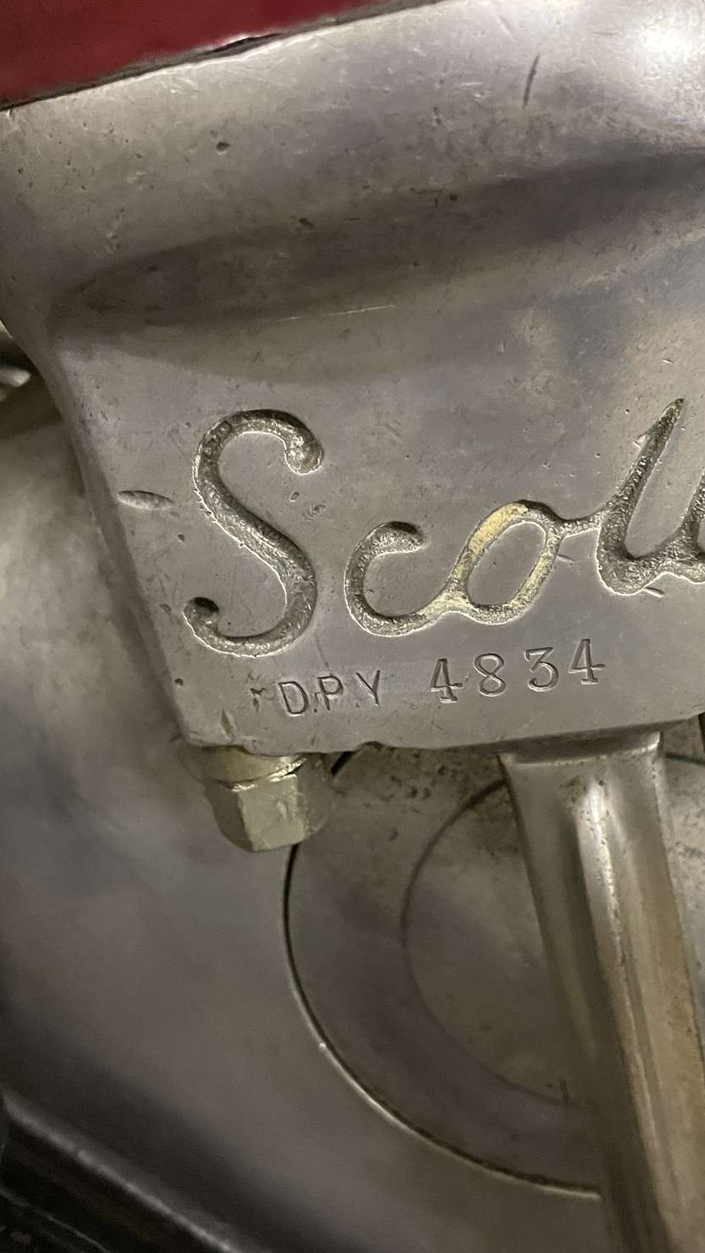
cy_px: 626
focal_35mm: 38
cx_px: 412
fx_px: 1263
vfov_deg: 52.8
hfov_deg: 31.1
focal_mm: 4.2
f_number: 1.6
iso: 800
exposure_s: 1/25
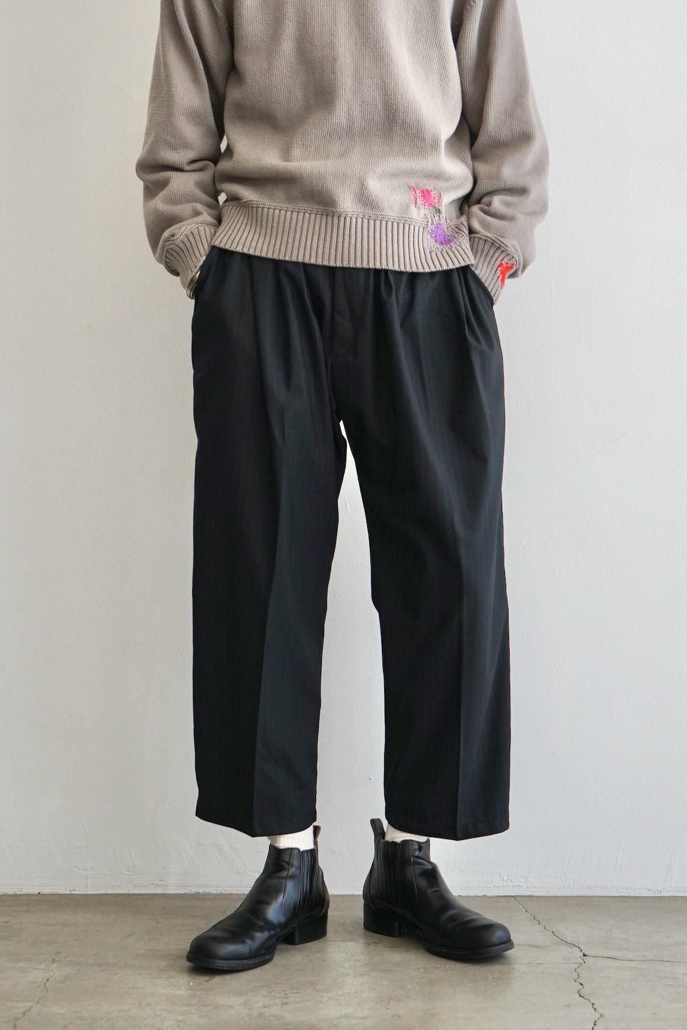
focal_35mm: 48
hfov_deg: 28.1
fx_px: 1374
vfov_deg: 41.1
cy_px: 515
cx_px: 344
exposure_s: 1/160
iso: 800
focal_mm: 48
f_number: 4.5
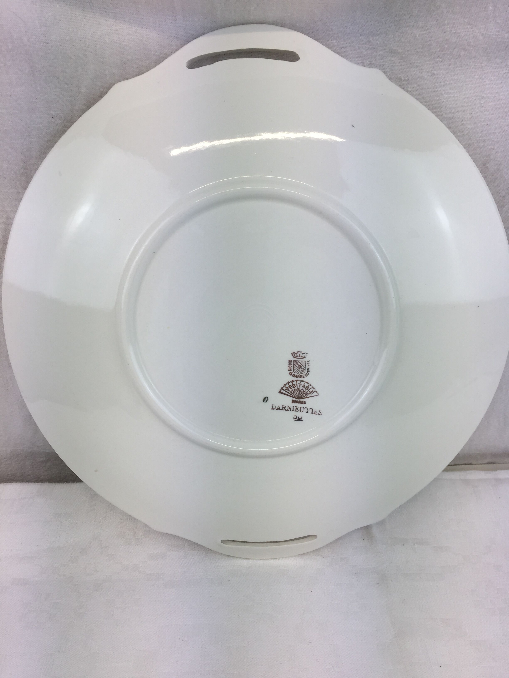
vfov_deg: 61.7
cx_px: 254
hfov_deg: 48.2
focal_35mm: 29
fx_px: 569
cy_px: 339
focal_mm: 4.15
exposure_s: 1/353
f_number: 2.2
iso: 32
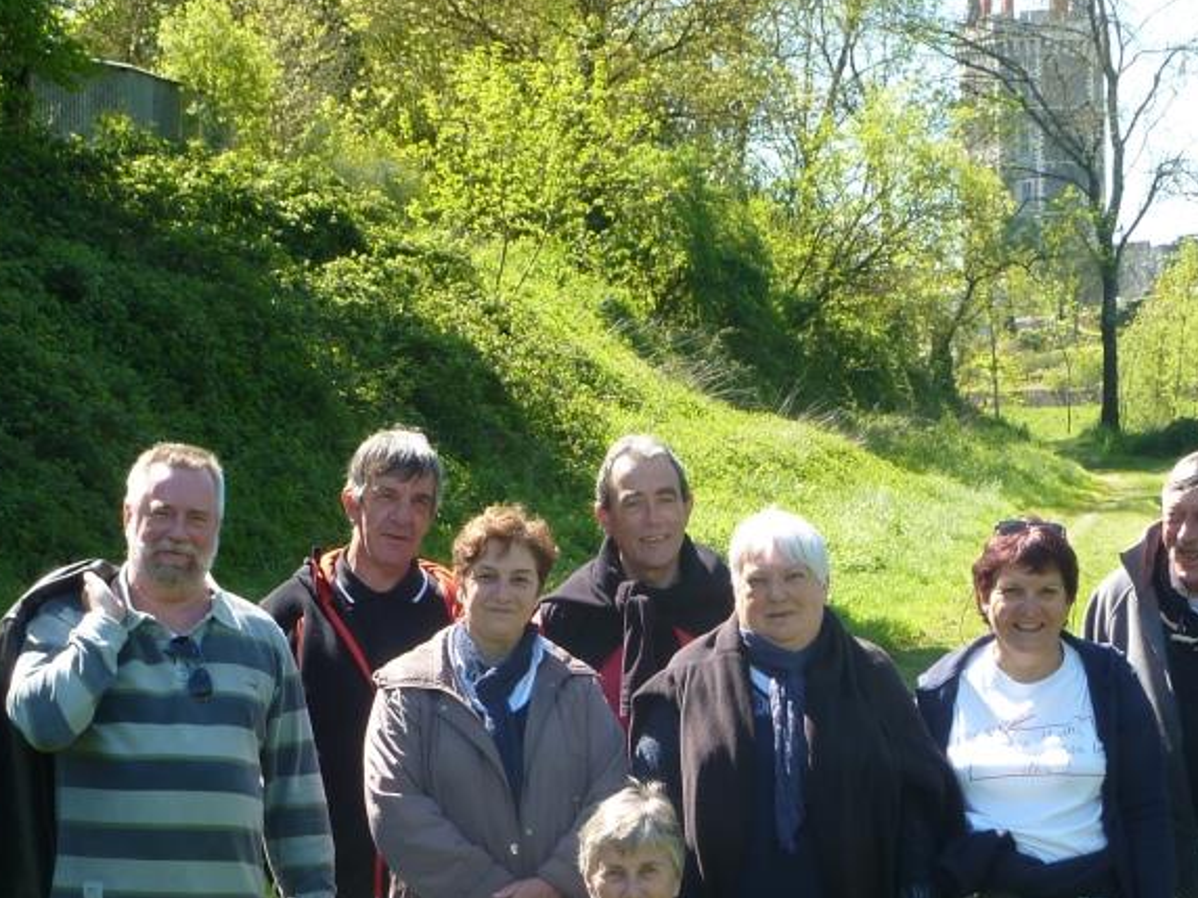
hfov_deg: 22.7
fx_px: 2976
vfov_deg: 17.1
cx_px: 672
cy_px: 670
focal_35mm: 86
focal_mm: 7.9
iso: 80
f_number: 4
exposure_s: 1/125
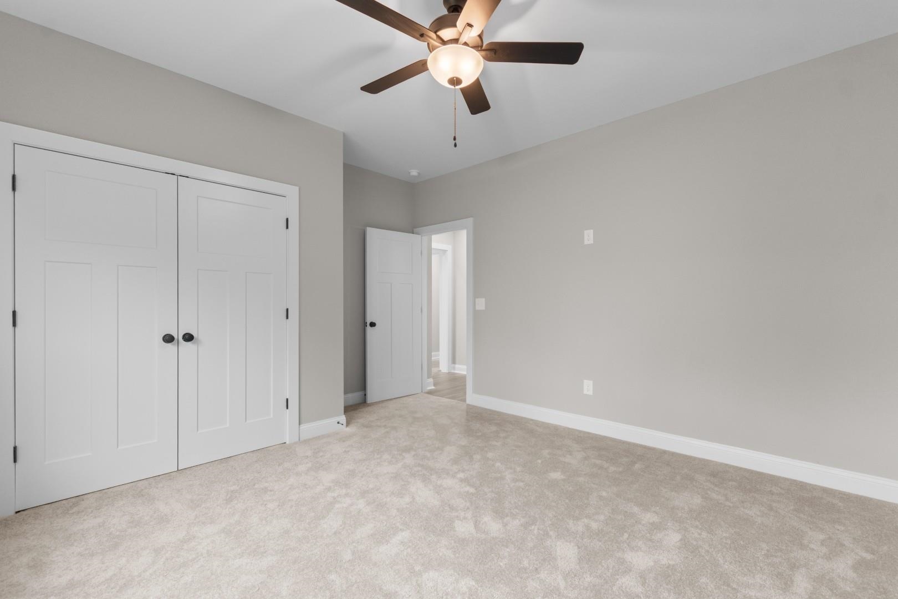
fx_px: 374
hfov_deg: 100.4
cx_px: 449
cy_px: 300
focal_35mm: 15
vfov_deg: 77.3
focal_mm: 10
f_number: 4.5
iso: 100
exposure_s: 2
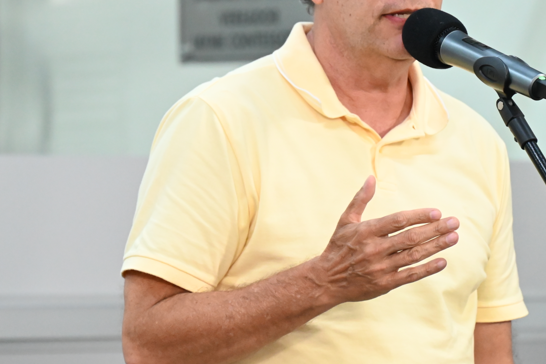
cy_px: 123
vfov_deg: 3.8
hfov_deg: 5.7
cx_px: 277
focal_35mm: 363
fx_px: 5507
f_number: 6.3
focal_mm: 200
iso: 6400
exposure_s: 1/125
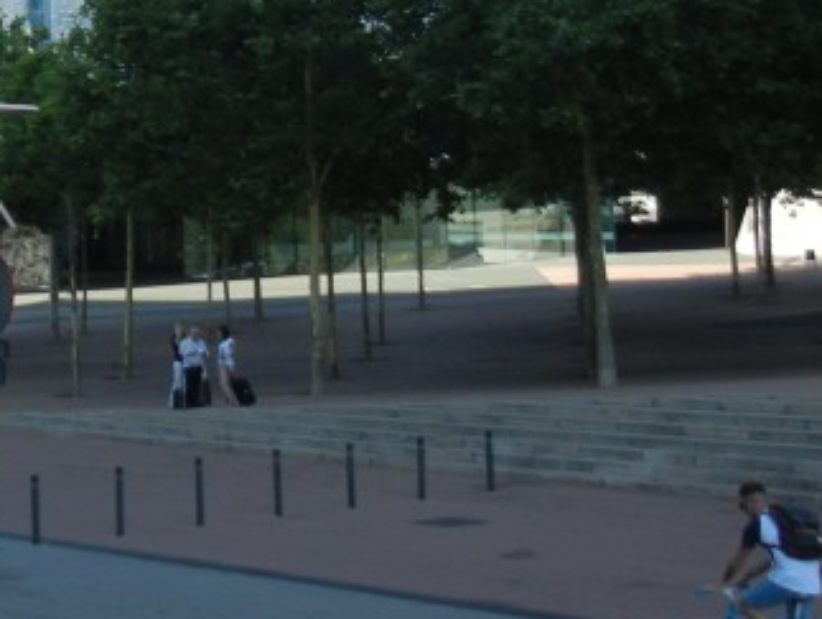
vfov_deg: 15.5
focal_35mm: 95
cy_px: 125
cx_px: -140
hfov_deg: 19.5
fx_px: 2258
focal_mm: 5.4
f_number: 3.5
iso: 160
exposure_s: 1/584
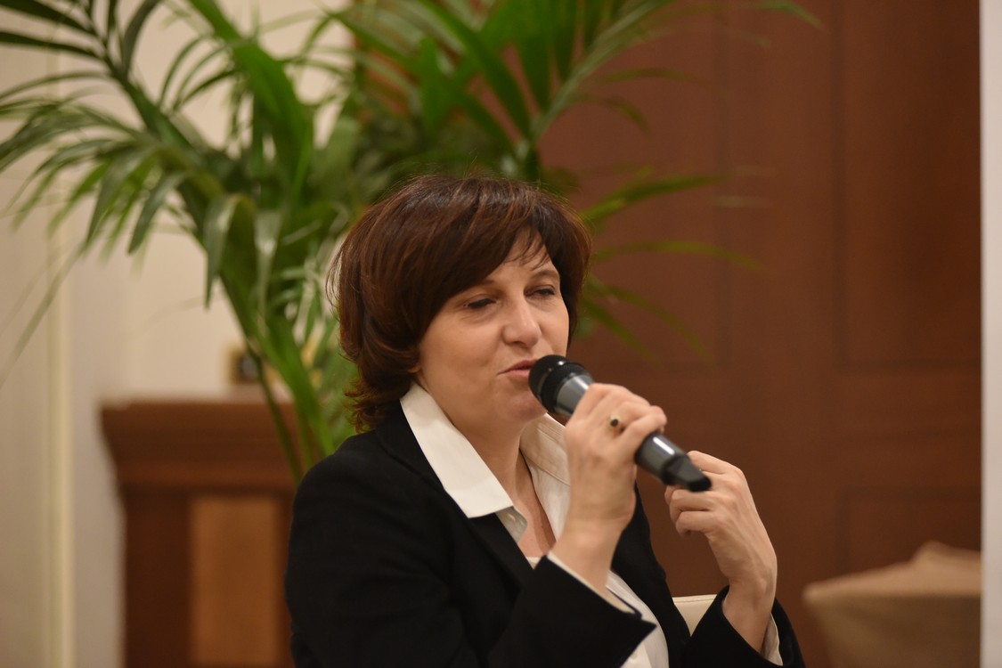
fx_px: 3340
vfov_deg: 11.4
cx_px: 501
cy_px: 334
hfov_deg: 17.1
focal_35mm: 120
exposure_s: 1/250
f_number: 2.8
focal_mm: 120
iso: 3200
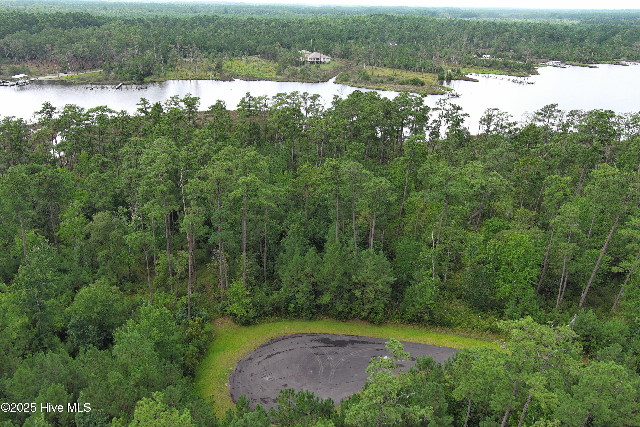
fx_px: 516
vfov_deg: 45.0
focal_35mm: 29
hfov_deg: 63.7
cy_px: 214
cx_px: 320
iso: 100
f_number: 2.8
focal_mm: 10.57
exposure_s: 1/256
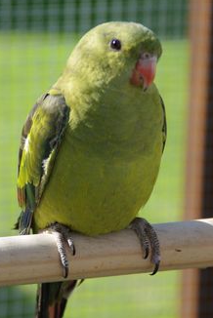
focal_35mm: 198
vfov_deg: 10.4
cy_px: 181
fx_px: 1753
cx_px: 73
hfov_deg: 6.9
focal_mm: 90
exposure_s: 1/125
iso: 100
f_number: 5.6
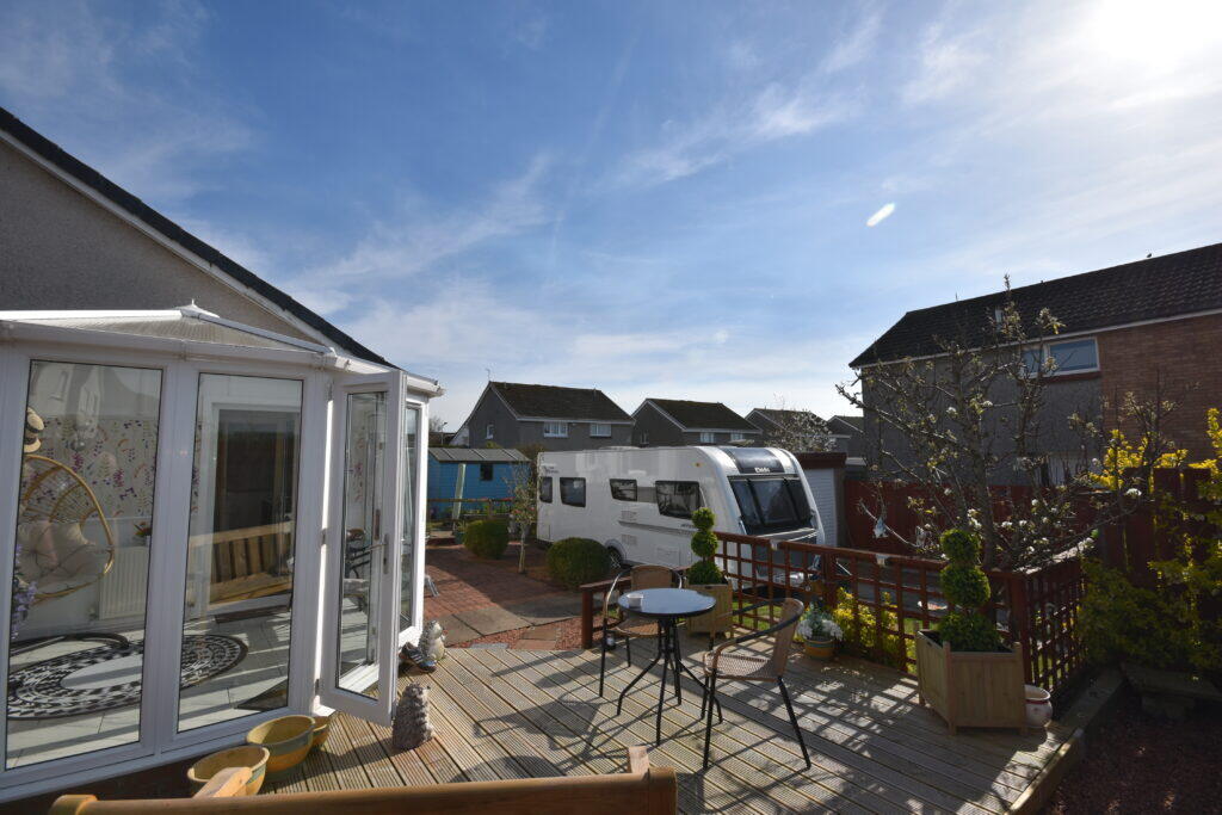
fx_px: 509
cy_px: 408
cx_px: 611
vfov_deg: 77.3
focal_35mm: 15
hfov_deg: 100.4
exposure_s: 1/200
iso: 100
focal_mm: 10
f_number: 13
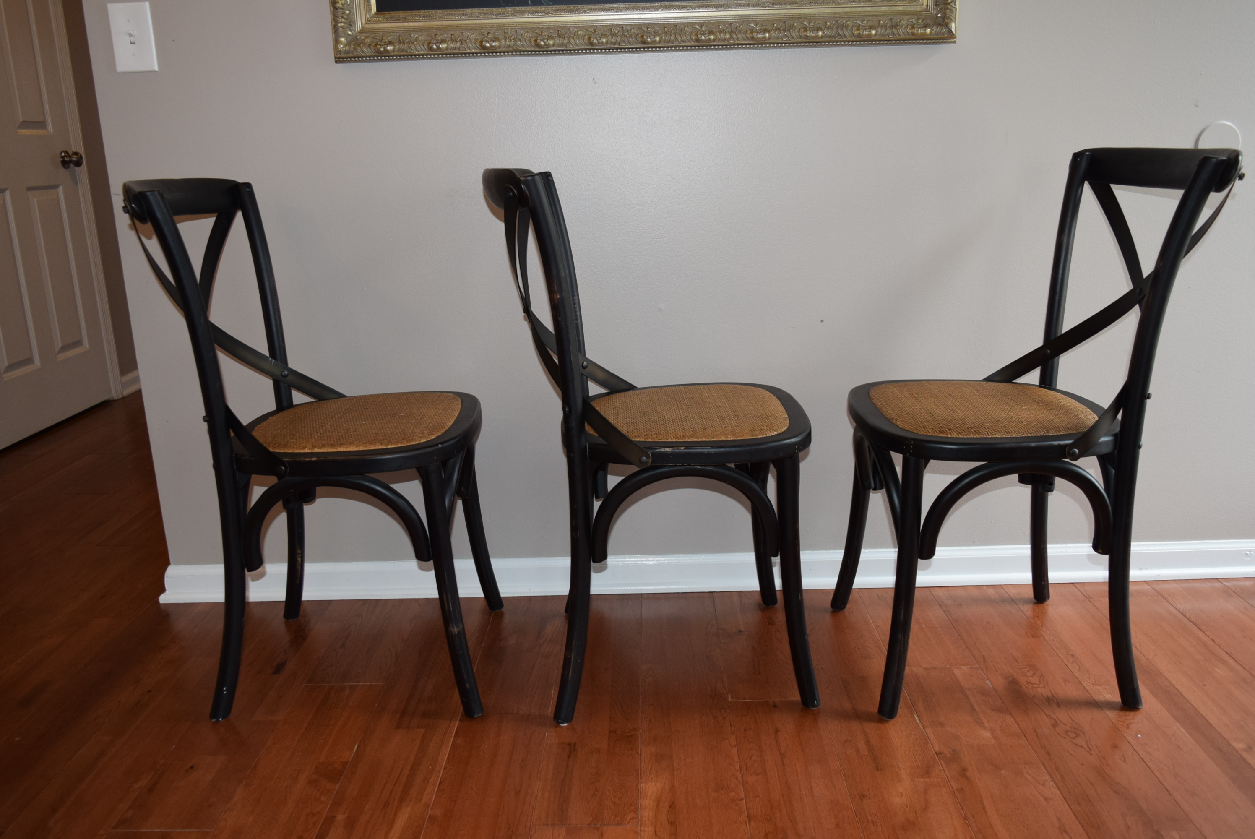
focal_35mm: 30
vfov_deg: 43.7
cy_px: 420
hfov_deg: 61.9
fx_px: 1047
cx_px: 628
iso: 800
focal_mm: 20
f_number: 4.5
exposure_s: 1/80
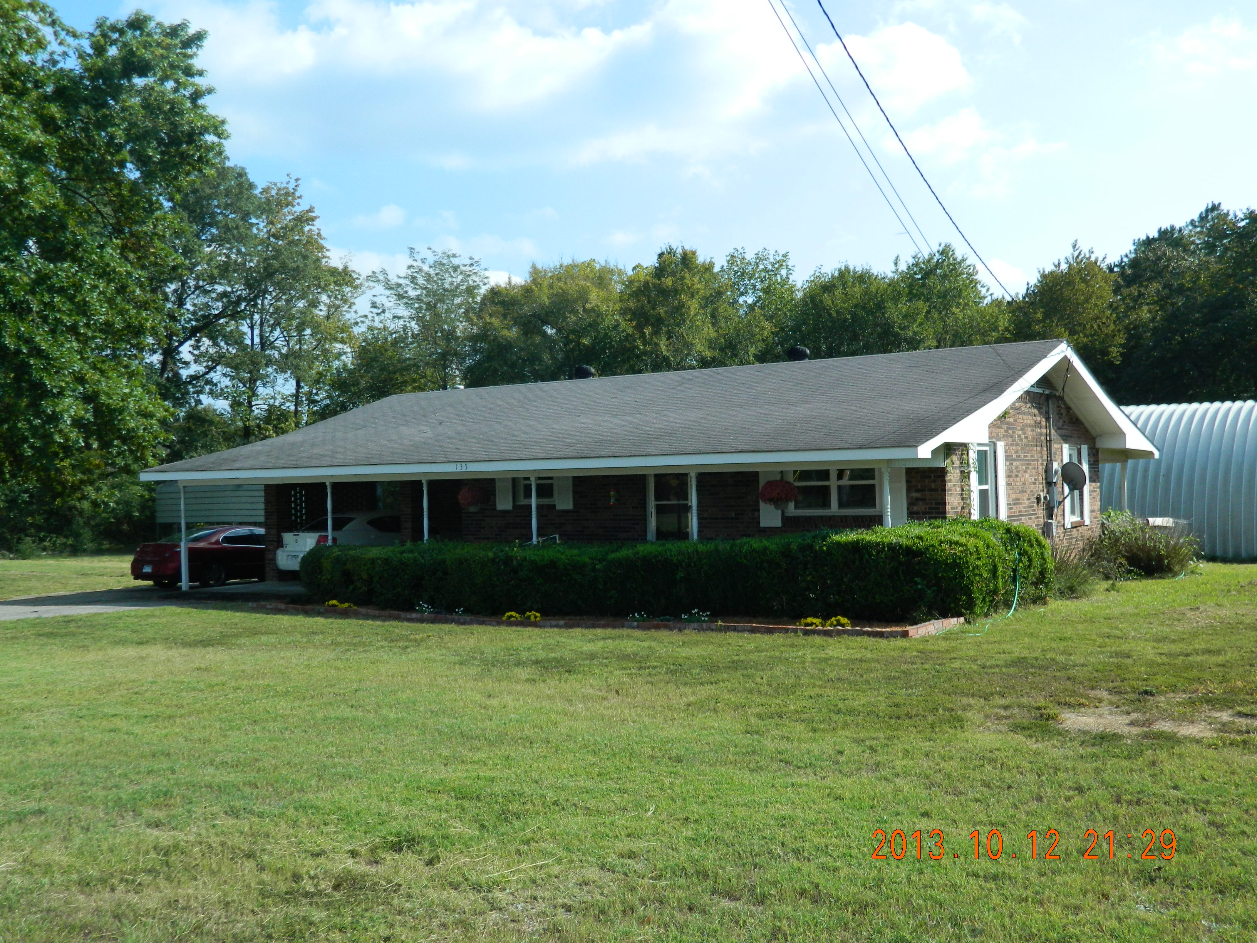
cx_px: 628
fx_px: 1271
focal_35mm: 35
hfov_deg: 52.6
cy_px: 472
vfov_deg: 40.7
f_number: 9.4
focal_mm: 6.2
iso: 110
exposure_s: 1/200
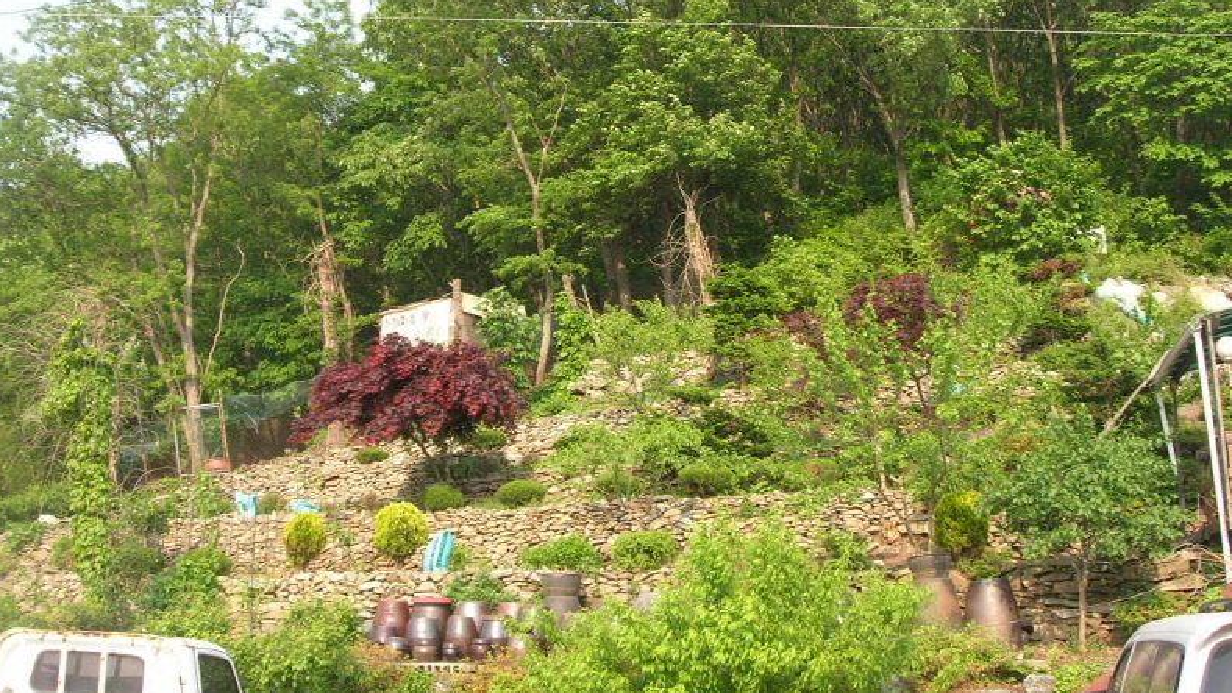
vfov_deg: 28.2
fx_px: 1372
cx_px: 611
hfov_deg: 48.4
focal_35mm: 42
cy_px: 236
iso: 64
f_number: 4.8
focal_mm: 7.8
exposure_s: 1/142
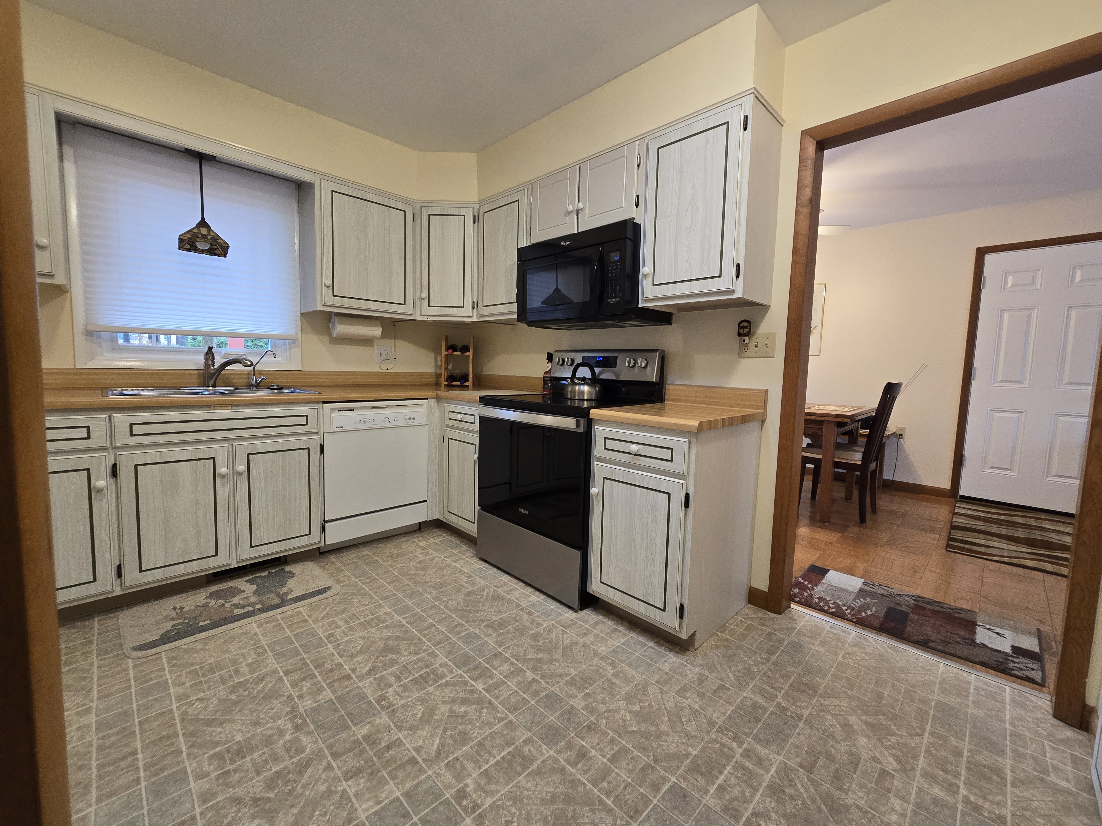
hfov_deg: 106.2
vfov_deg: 89.9
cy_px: 413
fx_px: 414
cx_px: 551
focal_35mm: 13
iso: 320
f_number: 2.2
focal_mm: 2.2
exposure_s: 1/60
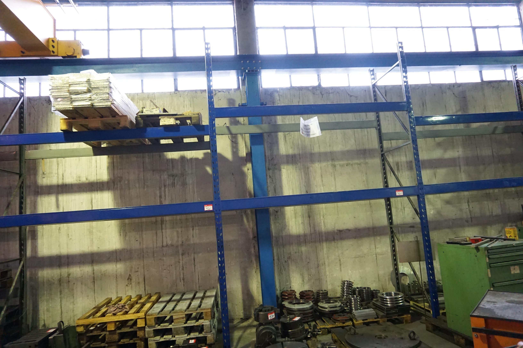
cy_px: 174
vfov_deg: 53.1
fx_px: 349
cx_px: 262
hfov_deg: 73.7
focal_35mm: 24
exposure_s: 1/80
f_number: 3.5
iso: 3200
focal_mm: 16
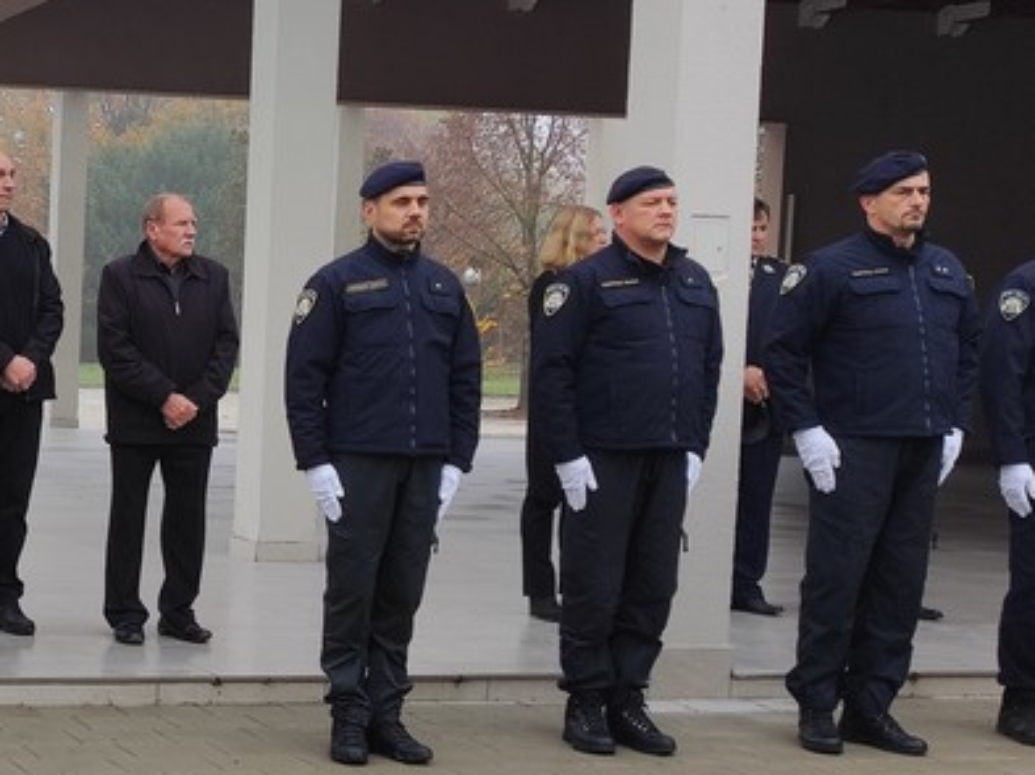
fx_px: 1942
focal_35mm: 65
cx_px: -173
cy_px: 476
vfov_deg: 22.5
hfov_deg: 26.8
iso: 50
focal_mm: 4.7
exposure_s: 1/185
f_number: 1.79
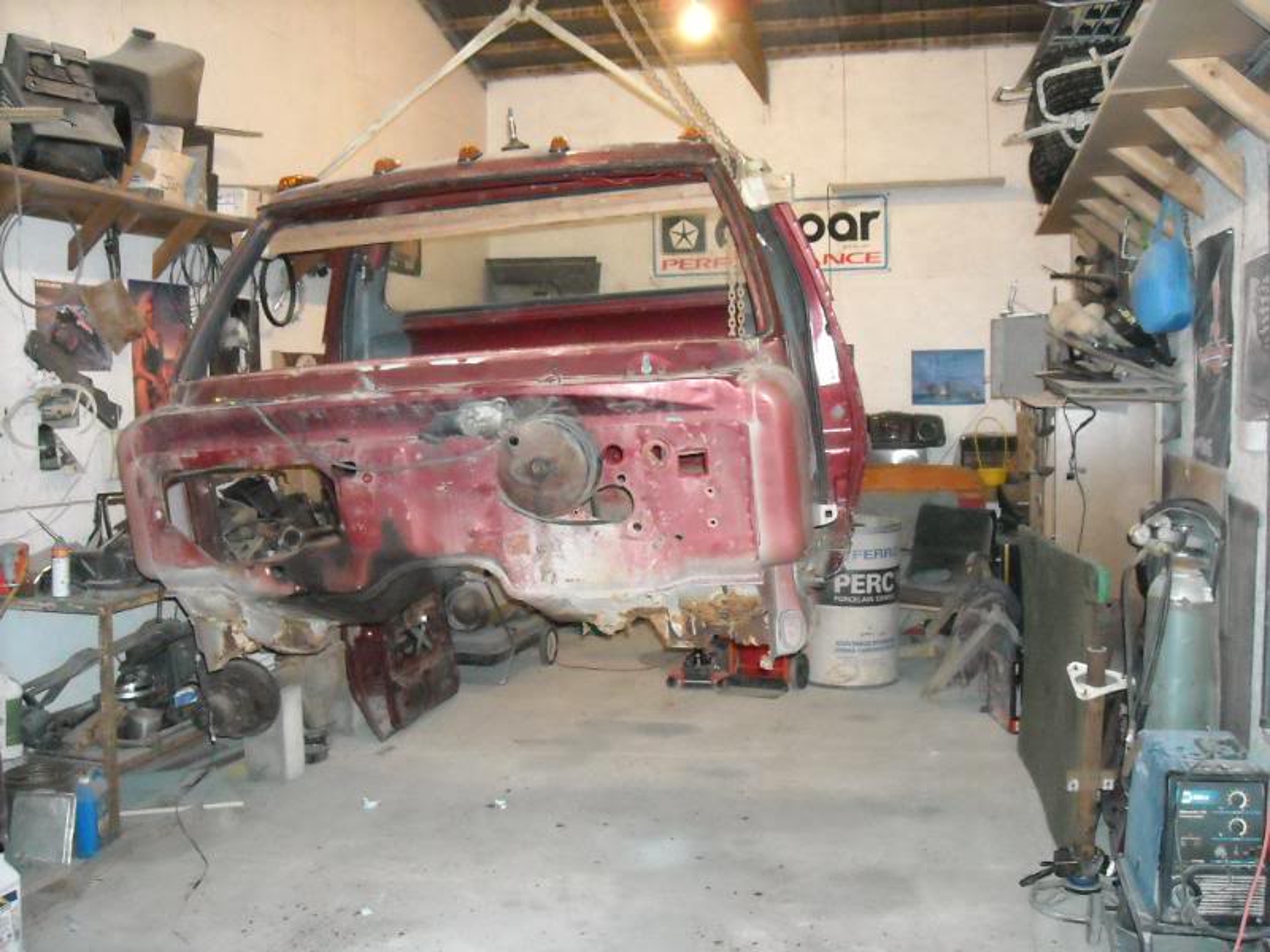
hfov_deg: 52.6
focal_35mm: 35
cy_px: 476
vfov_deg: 40.7
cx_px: 635
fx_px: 1284
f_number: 2.8
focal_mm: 5.7
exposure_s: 1/60
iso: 872
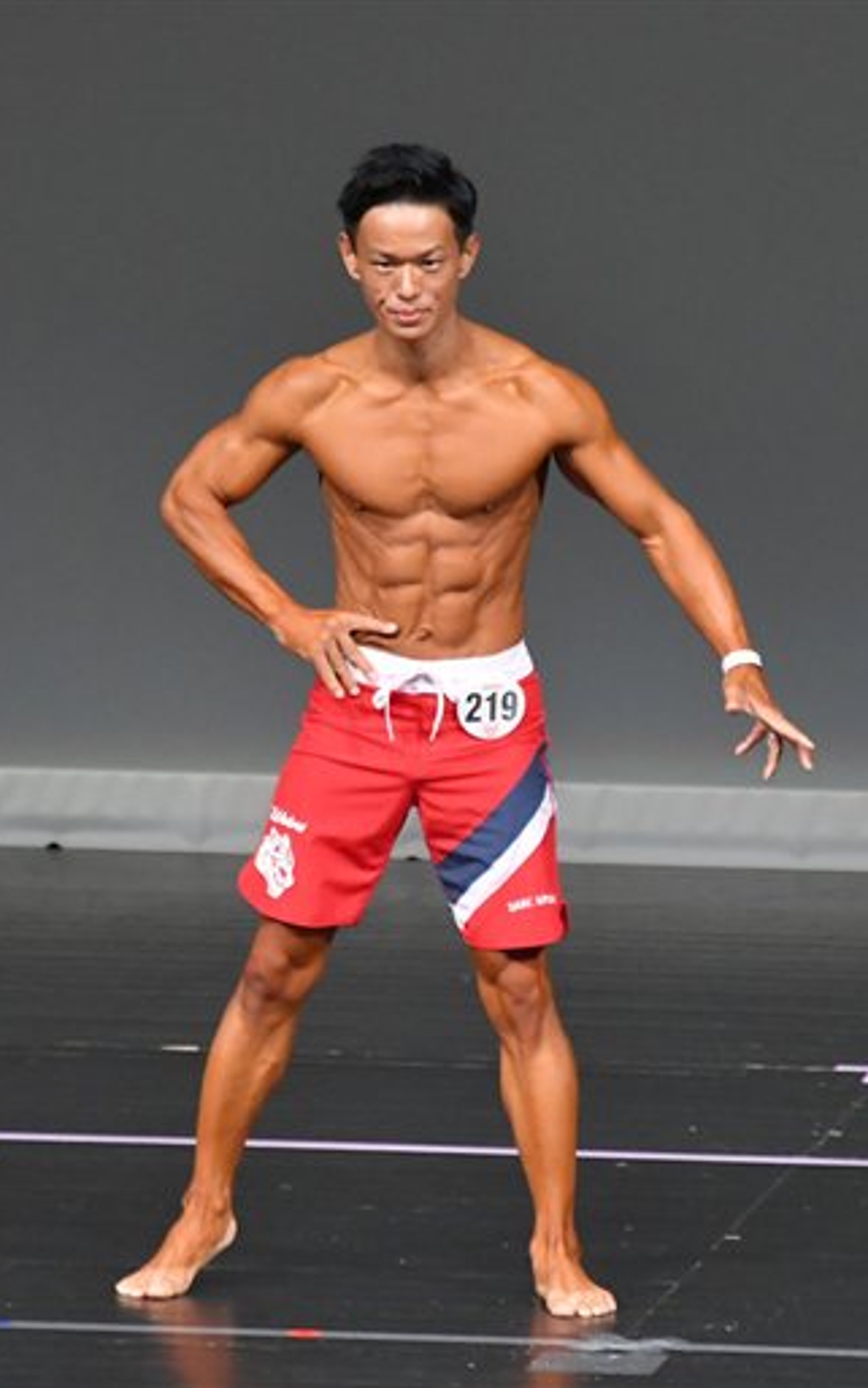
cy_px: 695
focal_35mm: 577
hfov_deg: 2.3
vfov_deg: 3.6
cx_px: 539
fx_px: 21821
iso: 5000
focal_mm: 250
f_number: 5.6
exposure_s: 1/400
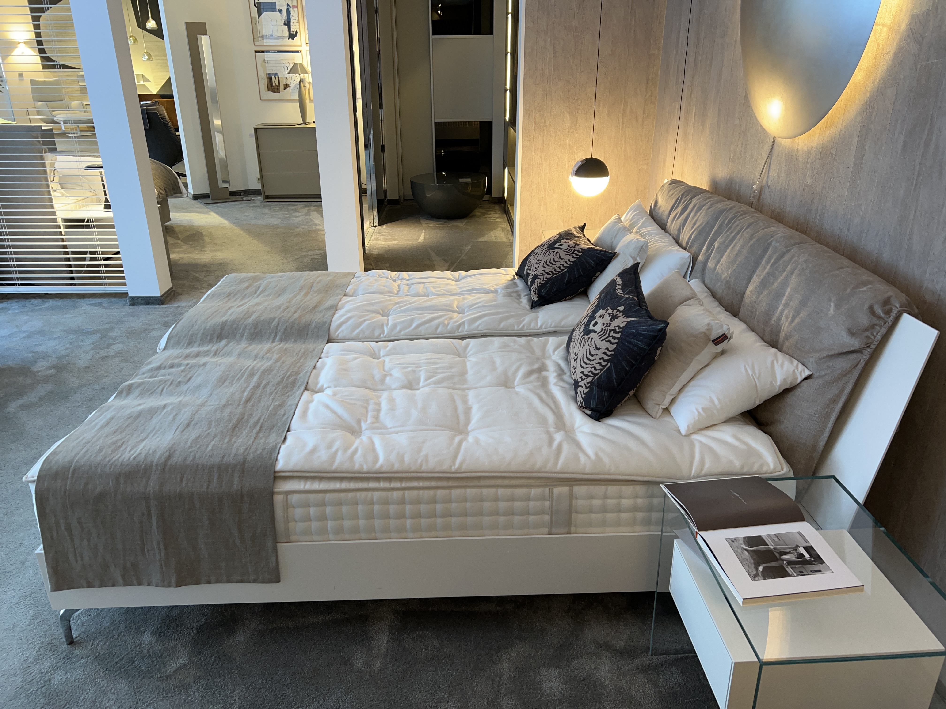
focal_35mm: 26
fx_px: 711
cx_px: 473
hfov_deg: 67.3
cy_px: 354
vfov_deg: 53.1
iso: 125
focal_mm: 5.7
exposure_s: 1/56
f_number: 1.5
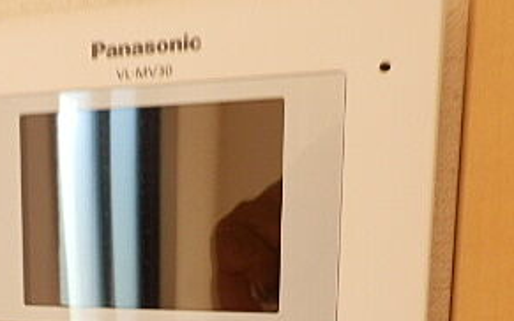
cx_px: 94
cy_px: 353
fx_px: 785
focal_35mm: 56
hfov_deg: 35.0
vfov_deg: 21.9
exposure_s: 1/30
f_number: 3
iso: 200
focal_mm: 4.2
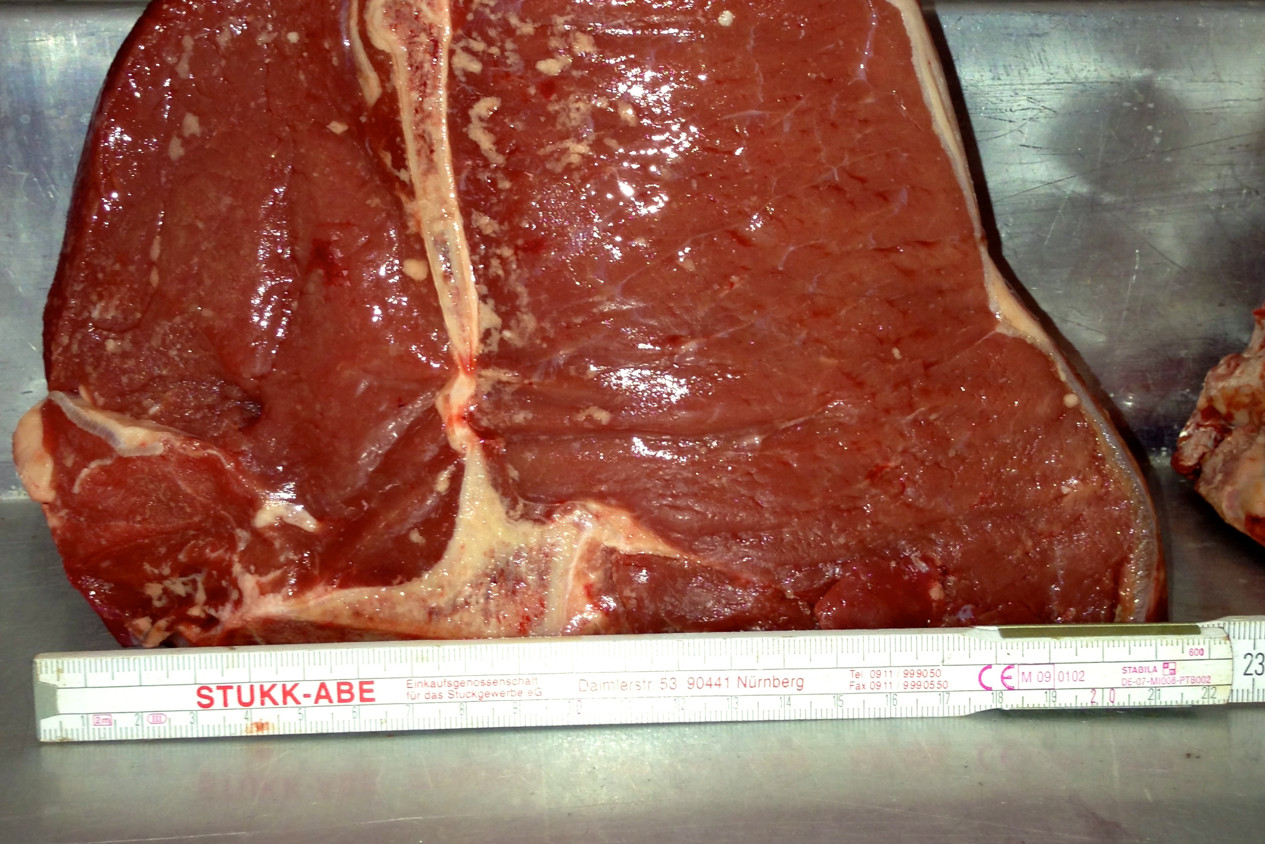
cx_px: 635
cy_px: 160
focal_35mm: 46
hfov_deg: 42.7
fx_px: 1616
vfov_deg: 28.6
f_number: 2.4
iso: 50
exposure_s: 1/20
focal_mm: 4.13
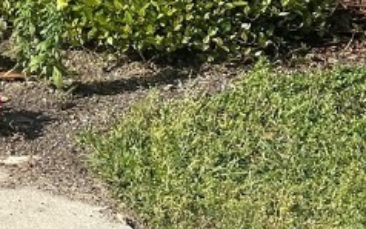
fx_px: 2185
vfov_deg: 5.8
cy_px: -240
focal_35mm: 219
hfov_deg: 9.3
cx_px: -220
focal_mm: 6.86
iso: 64
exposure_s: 1/3876
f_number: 1.78
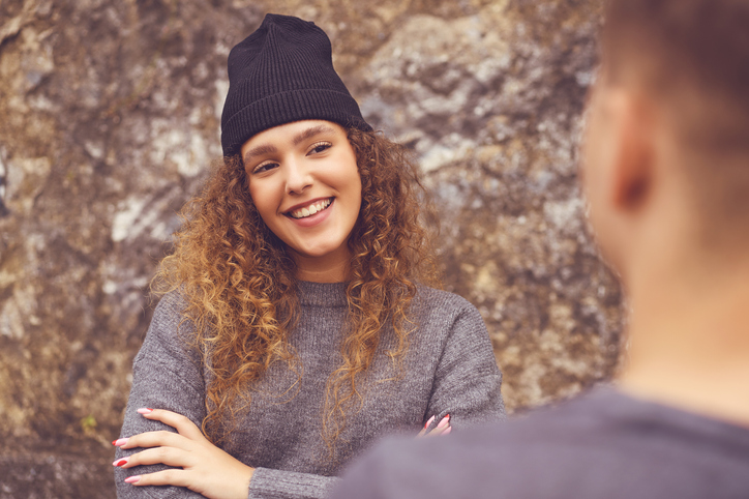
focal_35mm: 55
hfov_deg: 36.3
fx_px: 1144
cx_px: 374
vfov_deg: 24.6
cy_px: 250
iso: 125
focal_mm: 55
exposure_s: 1/800
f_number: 2.8
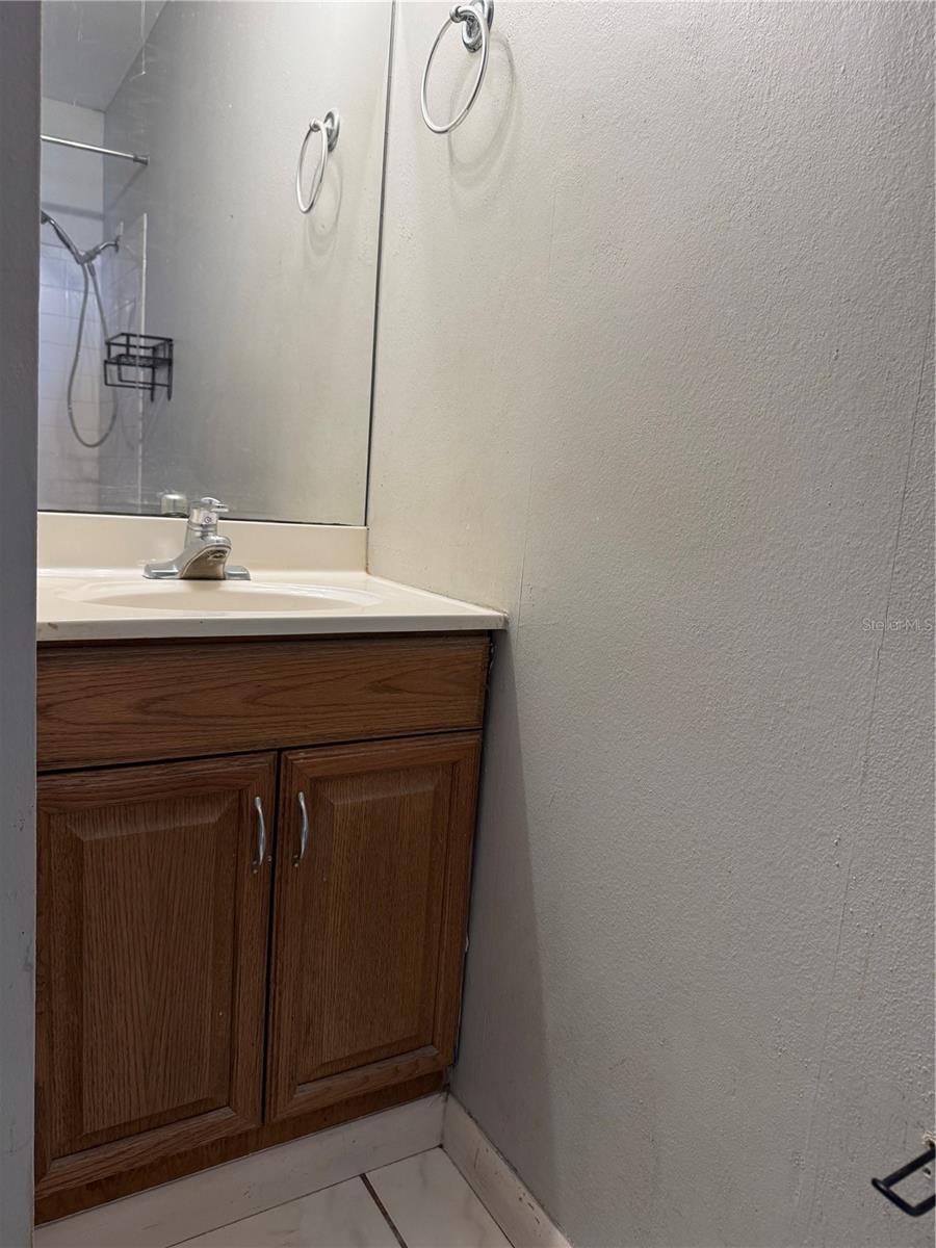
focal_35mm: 24
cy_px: 624
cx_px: 468
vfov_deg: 71.6
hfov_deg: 56.8
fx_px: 865
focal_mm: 6.76
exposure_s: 1/60
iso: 125
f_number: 1.78
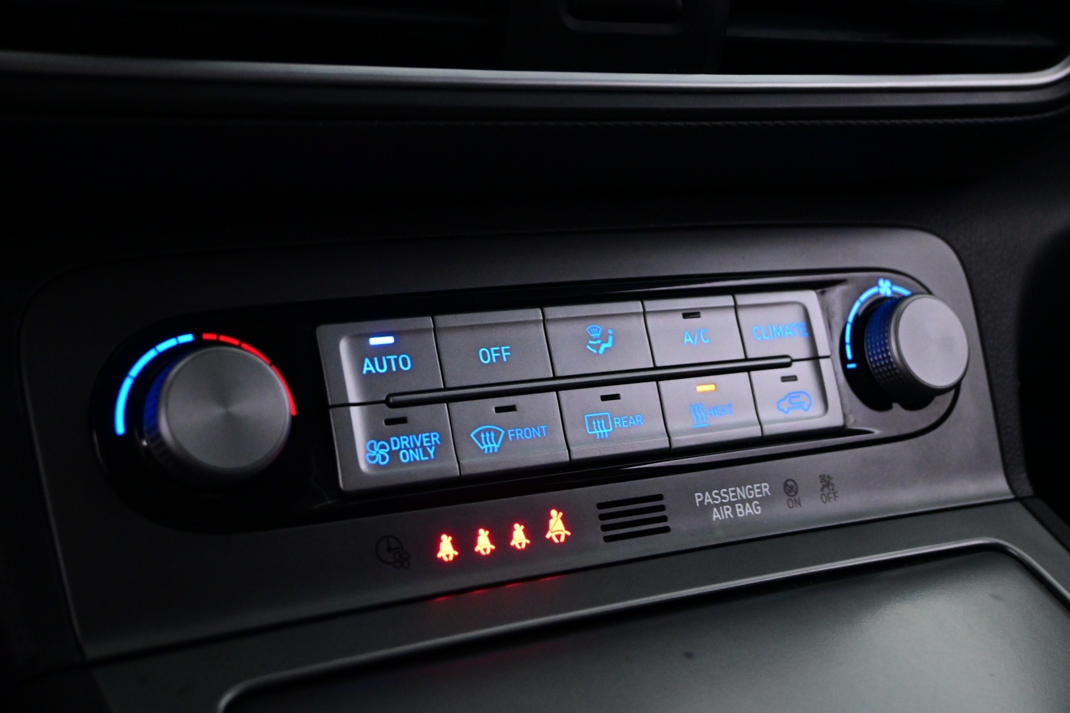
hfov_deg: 43.0
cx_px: 535
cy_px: 356
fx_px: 1360
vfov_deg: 29.4
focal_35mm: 46
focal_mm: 30.5
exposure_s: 1/50
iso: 3200
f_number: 4.8
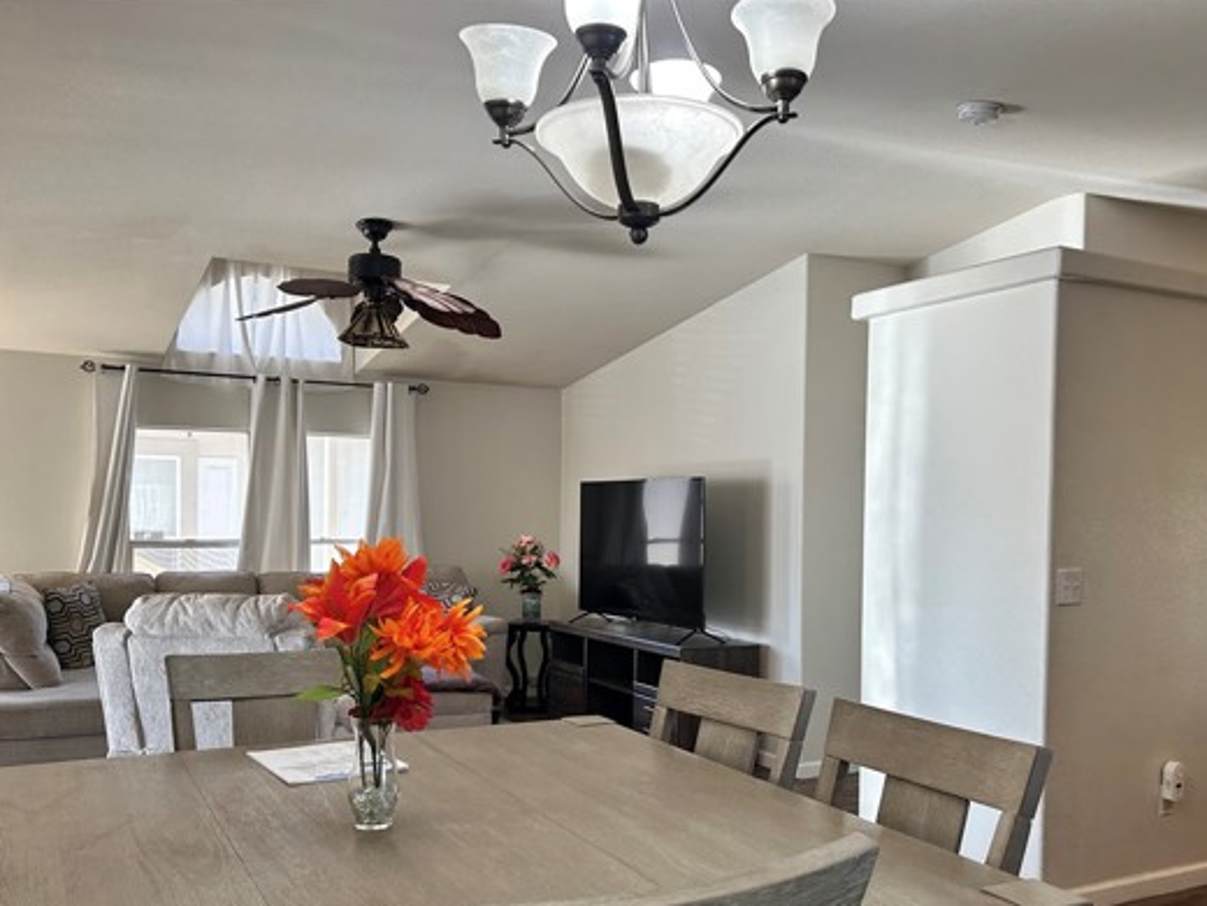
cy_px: 551
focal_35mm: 32
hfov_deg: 56.8
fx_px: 1116
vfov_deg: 43.9
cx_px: 622
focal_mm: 5.7
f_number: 1.5
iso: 100
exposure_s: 1/120
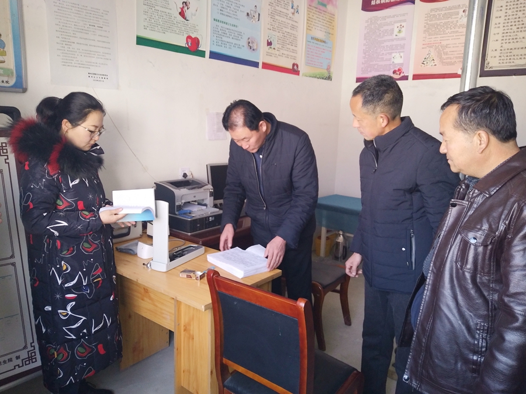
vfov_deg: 53.1
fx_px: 395
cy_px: 197
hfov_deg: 67.3
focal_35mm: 26
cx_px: 263
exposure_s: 1/50
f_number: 2
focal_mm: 3.88
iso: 200
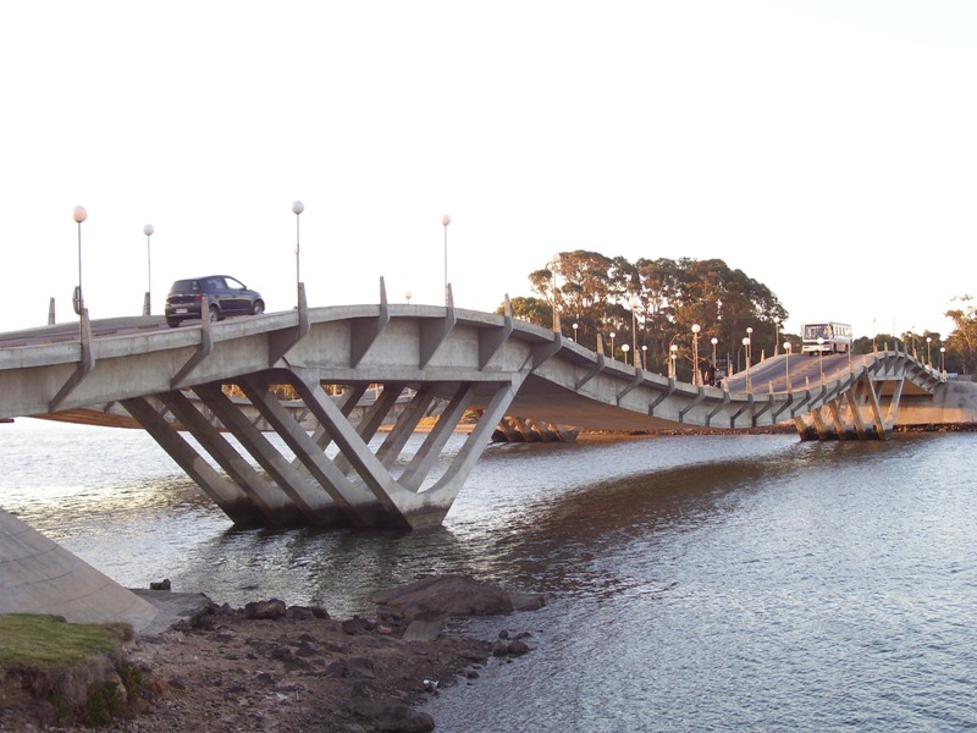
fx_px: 1496
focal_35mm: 53
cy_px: 366
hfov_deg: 36.2
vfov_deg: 27.5
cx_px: 488
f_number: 3.4
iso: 80
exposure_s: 1/60
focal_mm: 8.6
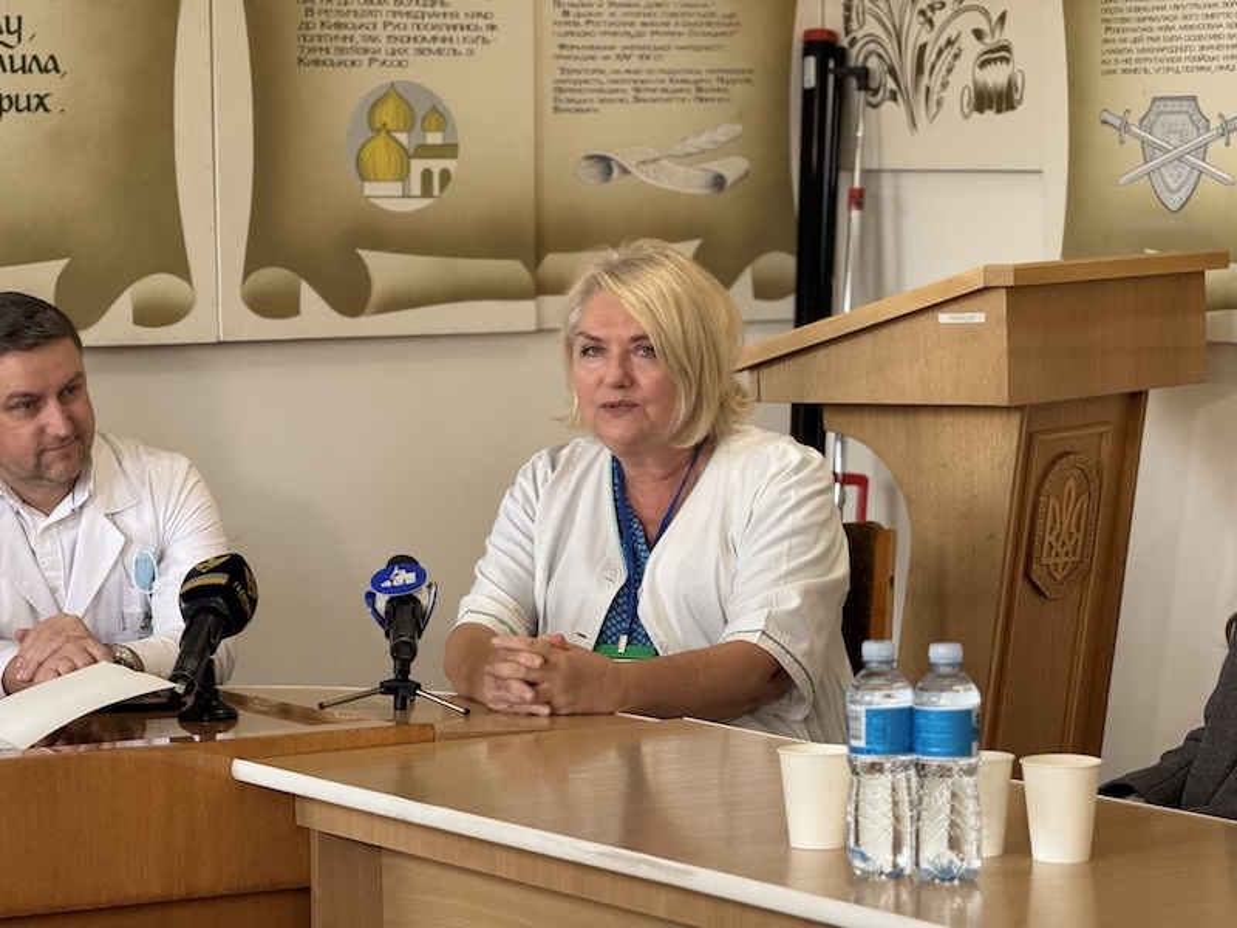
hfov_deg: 16.4
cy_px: 464
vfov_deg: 12.3
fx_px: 4288
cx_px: 618
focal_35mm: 120
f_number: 2.8
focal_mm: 15.66
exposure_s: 1/60
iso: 250
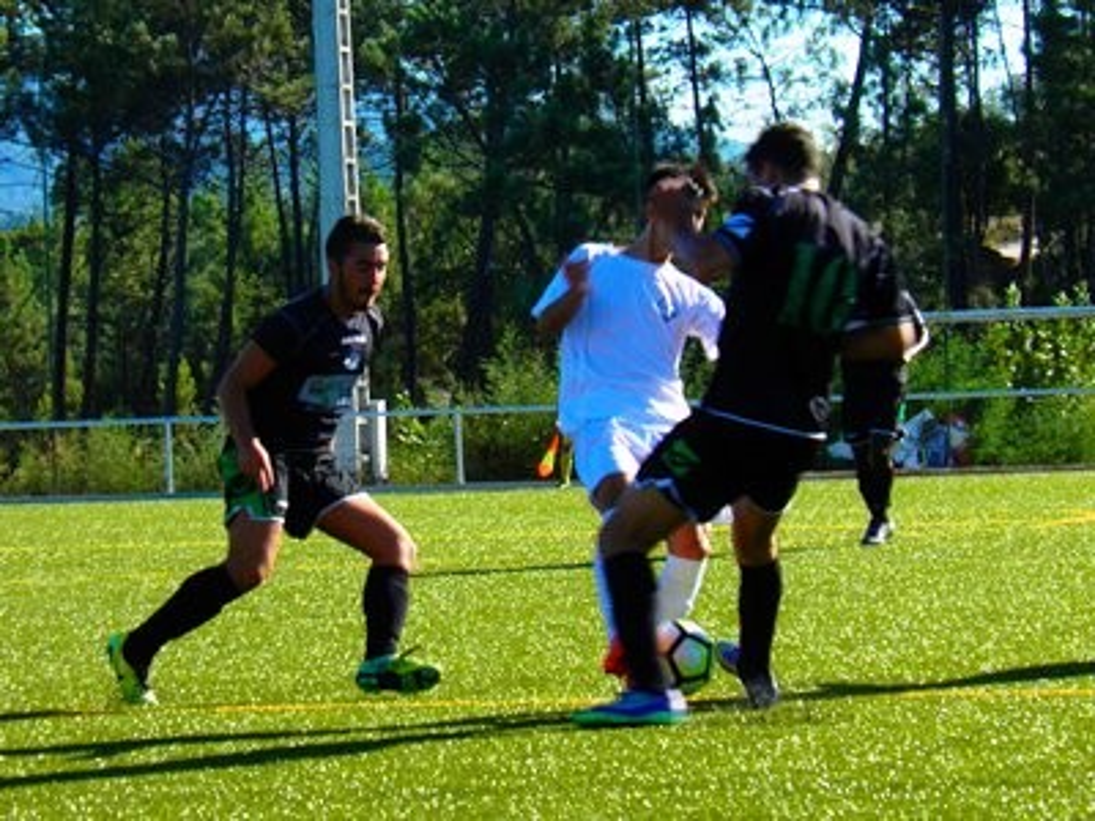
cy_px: 410
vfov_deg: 17.6
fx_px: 2657
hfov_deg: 23.3
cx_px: 548
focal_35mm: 84
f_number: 5.6
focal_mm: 15.2
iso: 50
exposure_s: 1/200
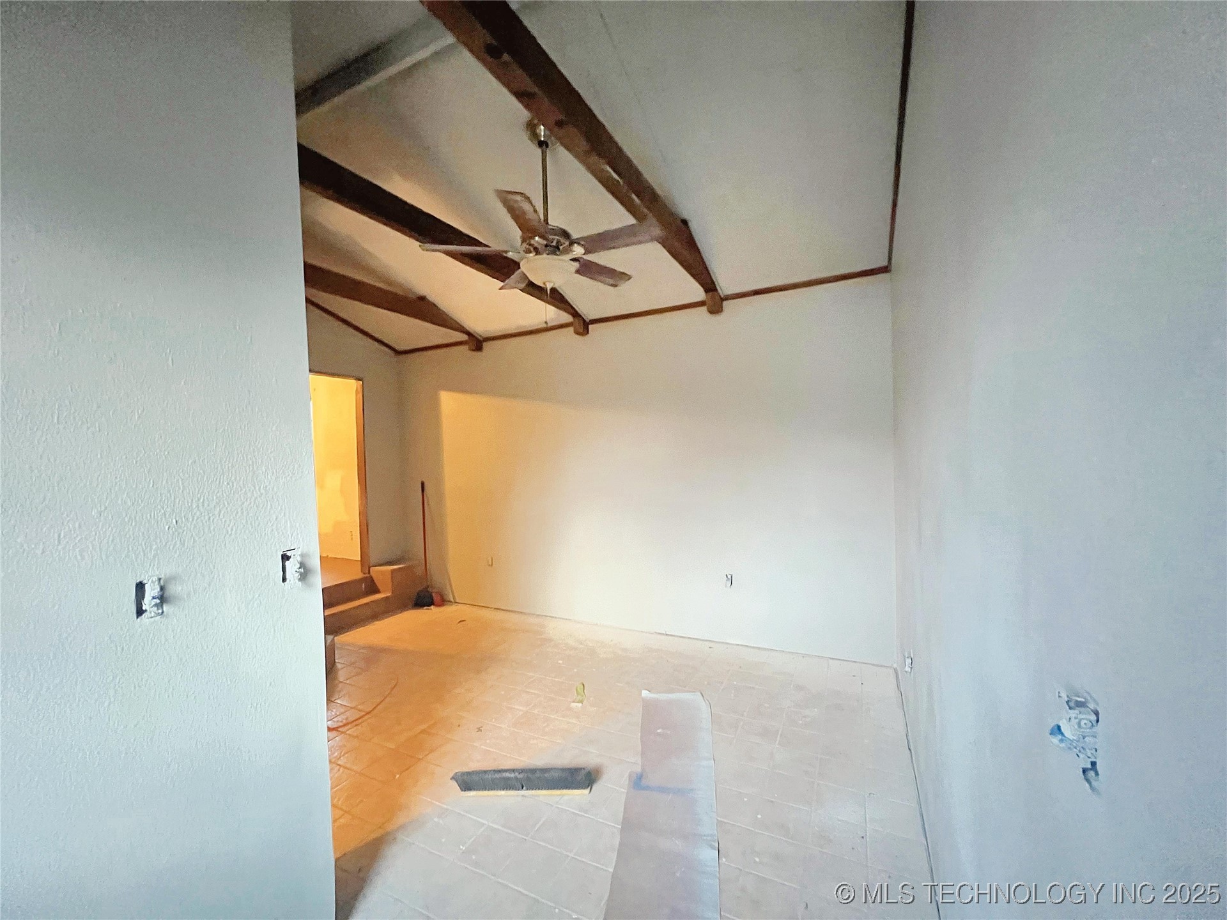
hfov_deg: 106.2
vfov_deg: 89.9
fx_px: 461
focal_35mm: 13
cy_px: 460
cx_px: 614
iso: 1000
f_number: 1.8
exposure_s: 1/40
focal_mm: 1.6
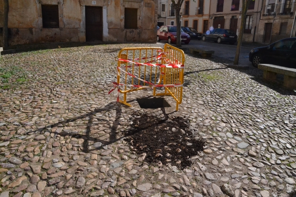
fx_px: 222
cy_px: 98
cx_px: 148
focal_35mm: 27
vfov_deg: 47.9
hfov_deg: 67.4
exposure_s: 1/1250
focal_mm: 18
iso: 3200
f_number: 18
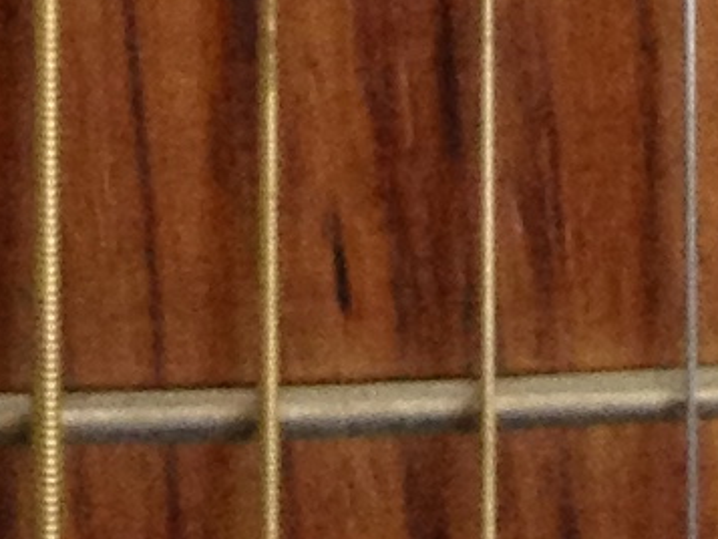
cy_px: -2355
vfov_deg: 4.0
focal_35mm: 320
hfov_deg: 6.2
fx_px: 6640
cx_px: 615
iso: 160
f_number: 2.4
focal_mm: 4.28
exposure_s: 1/20
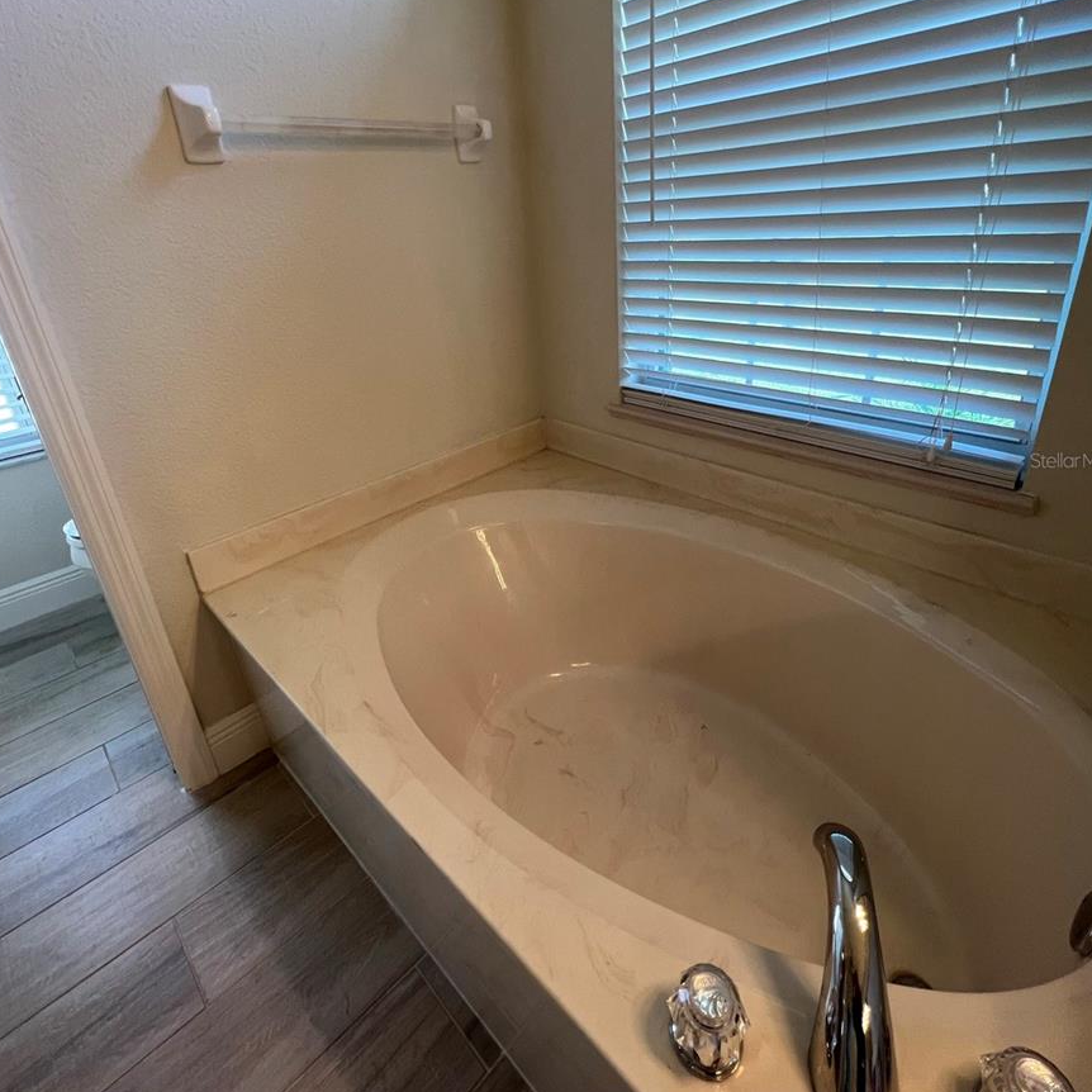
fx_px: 571
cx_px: 550
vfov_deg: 86.8
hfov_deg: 87.4
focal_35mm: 16
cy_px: 460
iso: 80
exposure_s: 1/120
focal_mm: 1.57
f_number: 1.8
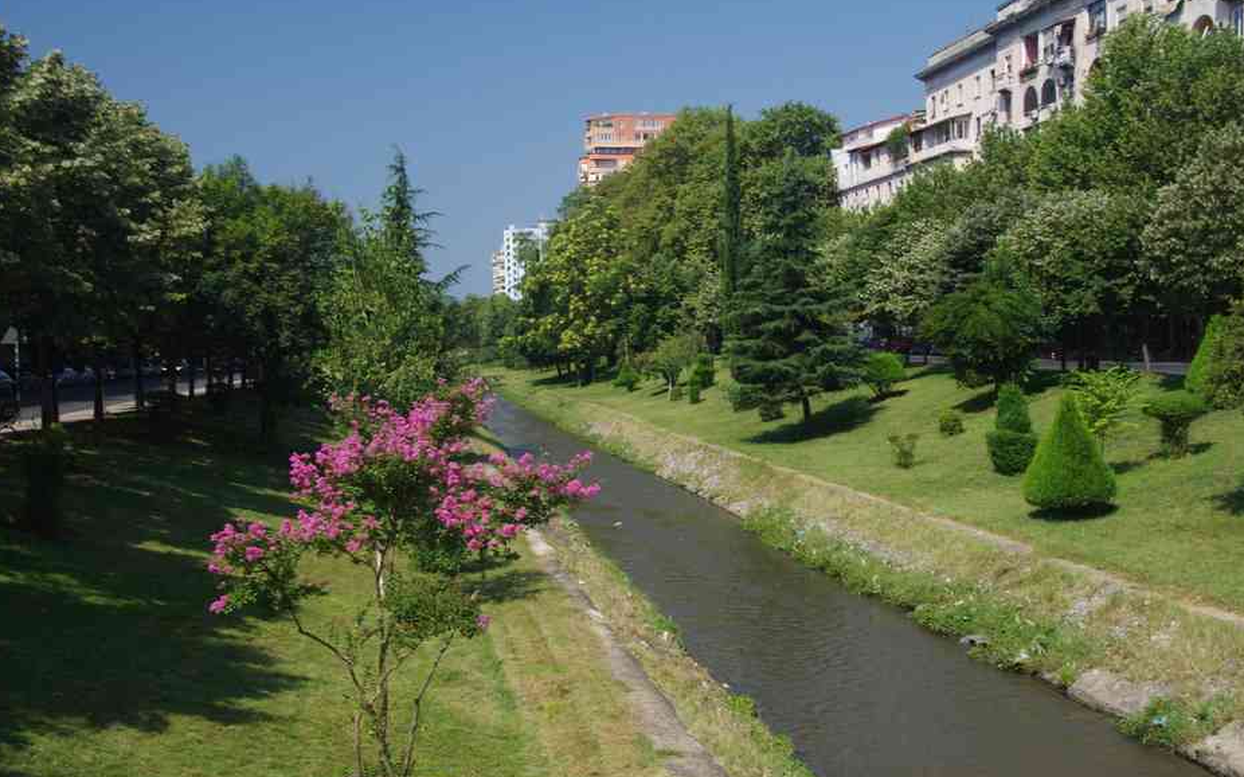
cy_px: 375
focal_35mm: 44
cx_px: 659
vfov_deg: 28.9
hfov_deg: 44.9
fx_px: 1504
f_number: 11
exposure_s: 1/80
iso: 200
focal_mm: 26.9
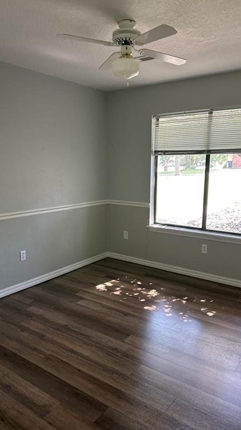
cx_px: 118
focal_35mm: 27
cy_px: 218
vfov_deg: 69.9
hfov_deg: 42.9
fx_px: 307
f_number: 1.78
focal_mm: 6.86
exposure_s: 1/69
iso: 250
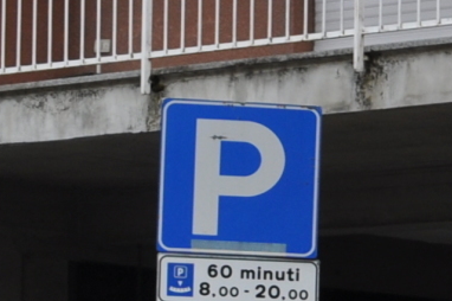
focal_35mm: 221
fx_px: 2772
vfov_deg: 6.1
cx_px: 1222
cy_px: 525
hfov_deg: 8.3
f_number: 7.1
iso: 200
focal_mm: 22
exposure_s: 1/200
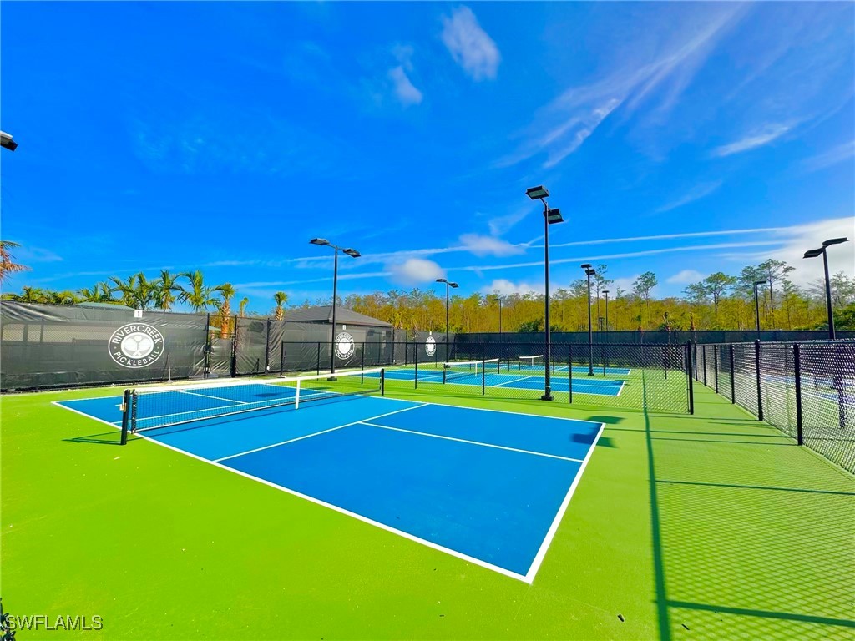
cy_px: 320
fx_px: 346
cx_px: 428
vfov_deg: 85.7
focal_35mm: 14
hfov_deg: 102.1
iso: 50
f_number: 2.2
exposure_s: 1/2208
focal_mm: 2.22
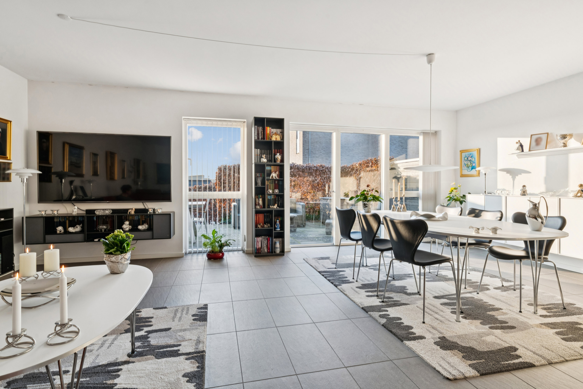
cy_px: 194
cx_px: 292
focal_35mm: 19
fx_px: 308
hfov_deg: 86.9
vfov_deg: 64.6
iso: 800
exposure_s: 1/30
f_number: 11
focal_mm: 19
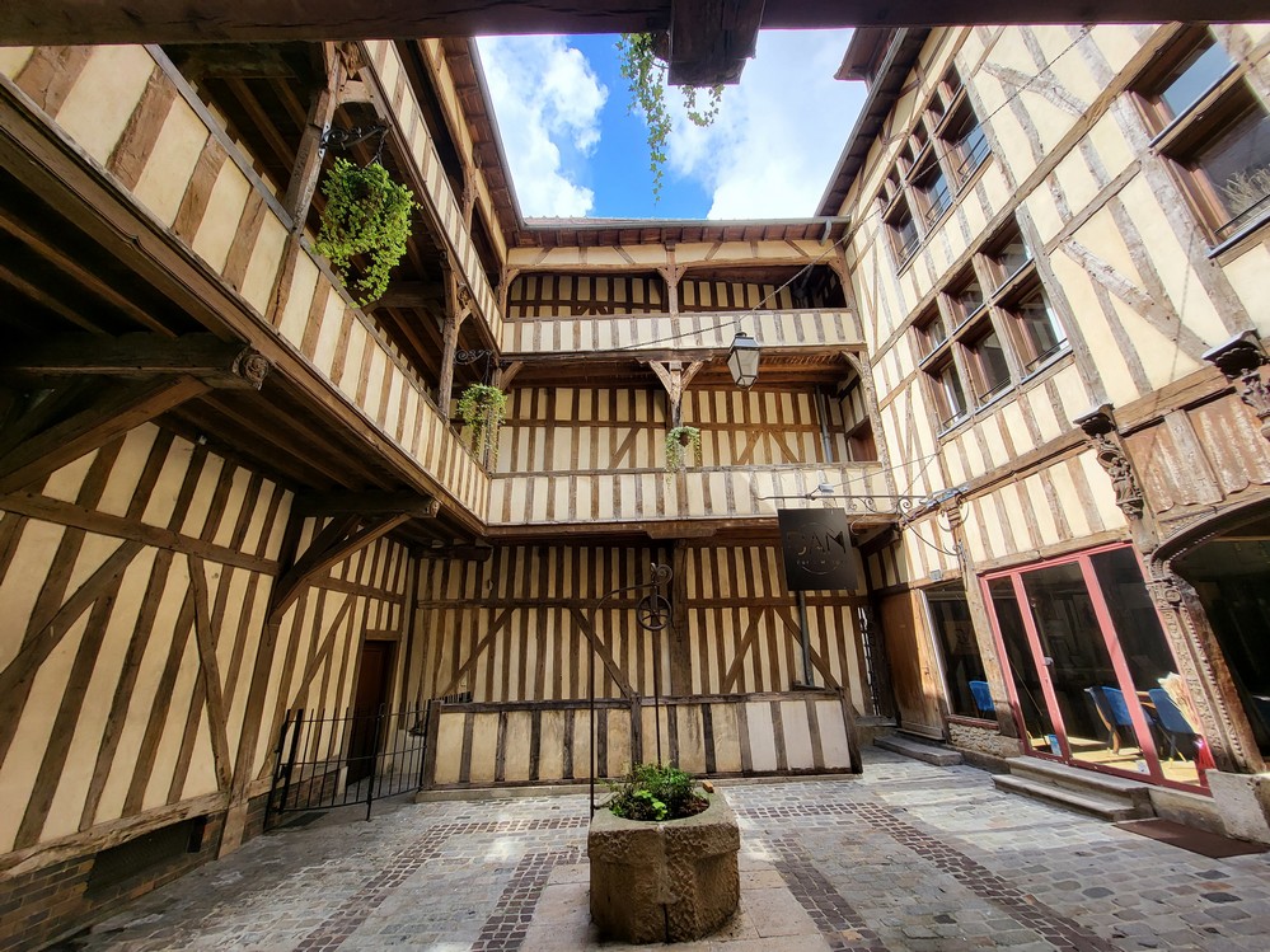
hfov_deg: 106.2
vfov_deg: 89.9
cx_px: 635
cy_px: 476
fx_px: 477
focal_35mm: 13
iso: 32
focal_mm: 1.74
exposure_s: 1/207
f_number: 2.2
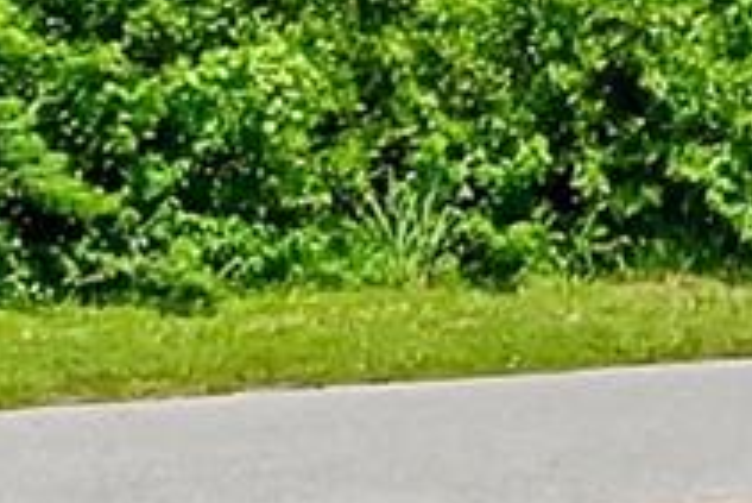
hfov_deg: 7.5
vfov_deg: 4.9
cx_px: -153
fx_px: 5706
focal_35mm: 273
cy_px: -671
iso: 800
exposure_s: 1/8000
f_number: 10
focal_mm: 24
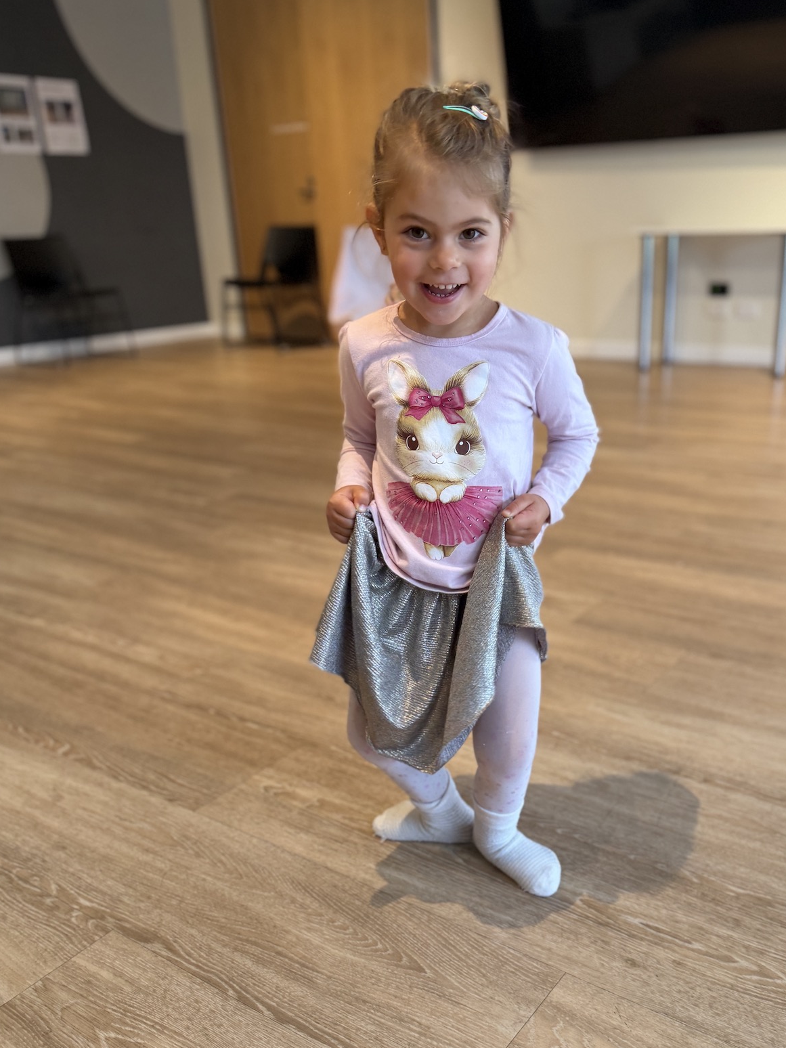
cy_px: 640
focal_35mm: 31
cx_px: 490
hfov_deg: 45.1
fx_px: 939
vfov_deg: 57.8
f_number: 1.78
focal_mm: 6.76
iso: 200
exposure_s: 1/85
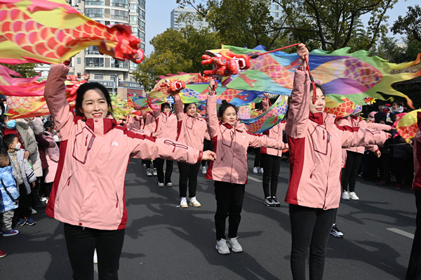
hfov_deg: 51.9
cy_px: 140
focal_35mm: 37
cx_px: 210
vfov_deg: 35.9
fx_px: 432
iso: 160
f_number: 9
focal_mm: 37
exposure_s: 1/320
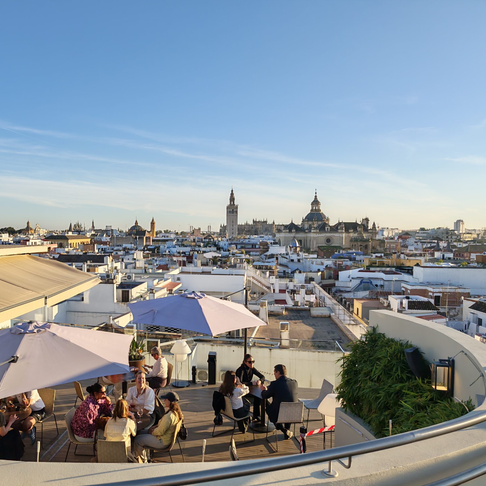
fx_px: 445
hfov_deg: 56.3
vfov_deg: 57.3
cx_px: 170
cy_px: 249
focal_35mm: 28
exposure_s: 1/1300
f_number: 1.6
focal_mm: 6.55
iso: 50
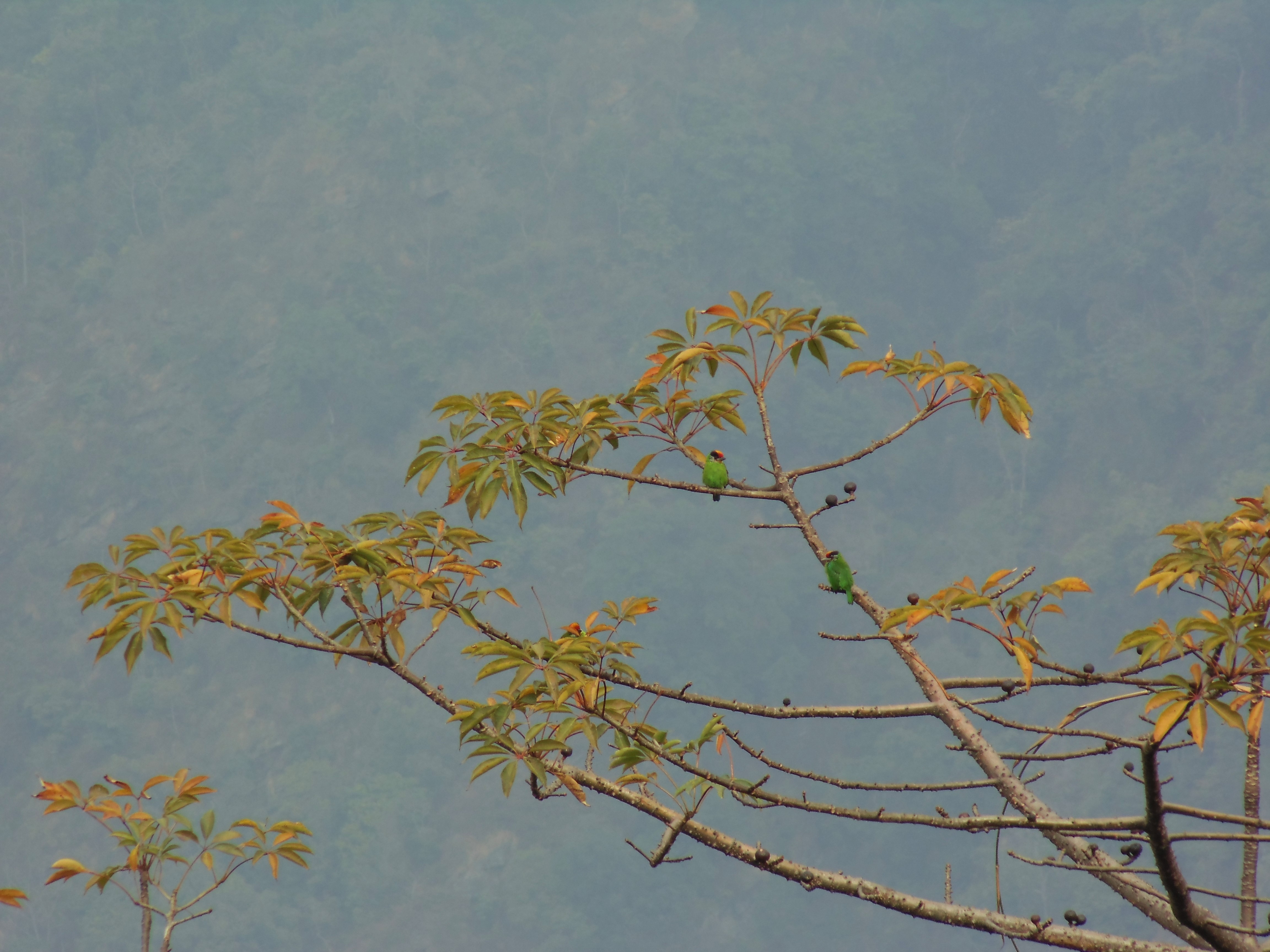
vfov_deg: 2.8
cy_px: 476
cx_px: 635
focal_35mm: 525
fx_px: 19261
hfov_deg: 3.8
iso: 80
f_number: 5.8
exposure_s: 1/160
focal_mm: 94.5
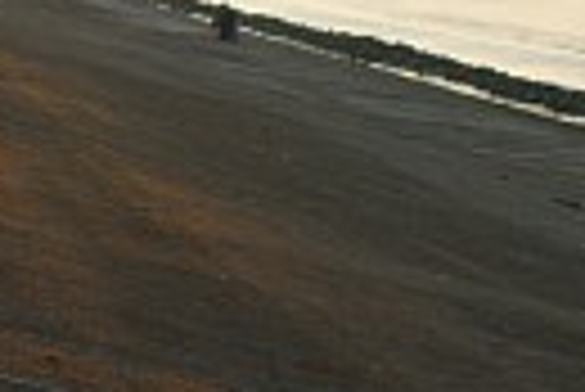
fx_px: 2977
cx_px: -171
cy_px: 83
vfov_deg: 7.5
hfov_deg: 11.0
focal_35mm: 183
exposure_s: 1/750
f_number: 4.8
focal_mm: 35
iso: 400
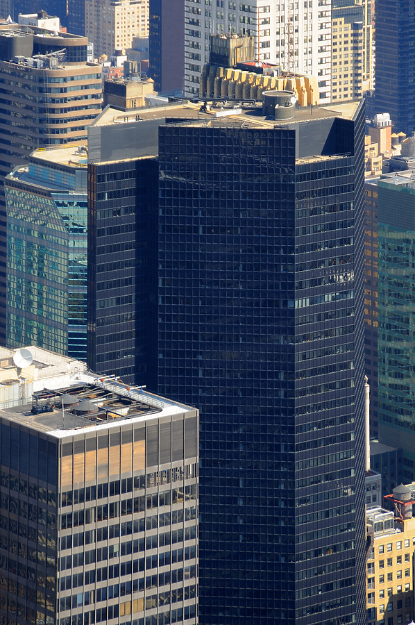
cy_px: 312
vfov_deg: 11.4
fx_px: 3119
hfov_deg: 7.6
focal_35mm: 180
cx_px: 208
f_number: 5.6
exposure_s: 1/400
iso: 200
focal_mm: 120
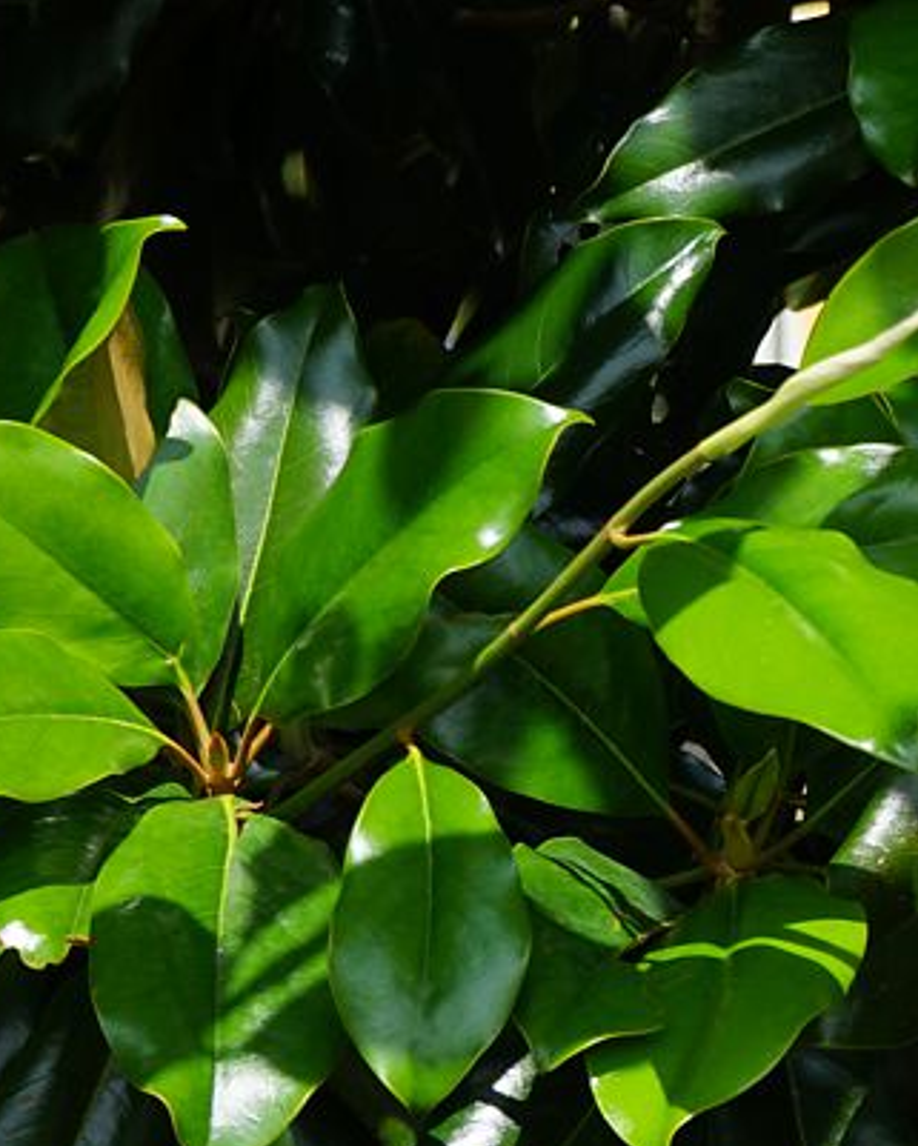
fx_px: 6858
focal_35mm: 202
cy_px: 213
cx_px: 1587
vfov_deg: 9.5
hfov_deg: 7.5
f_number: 10
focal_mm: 70
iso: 100
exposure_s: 1/125
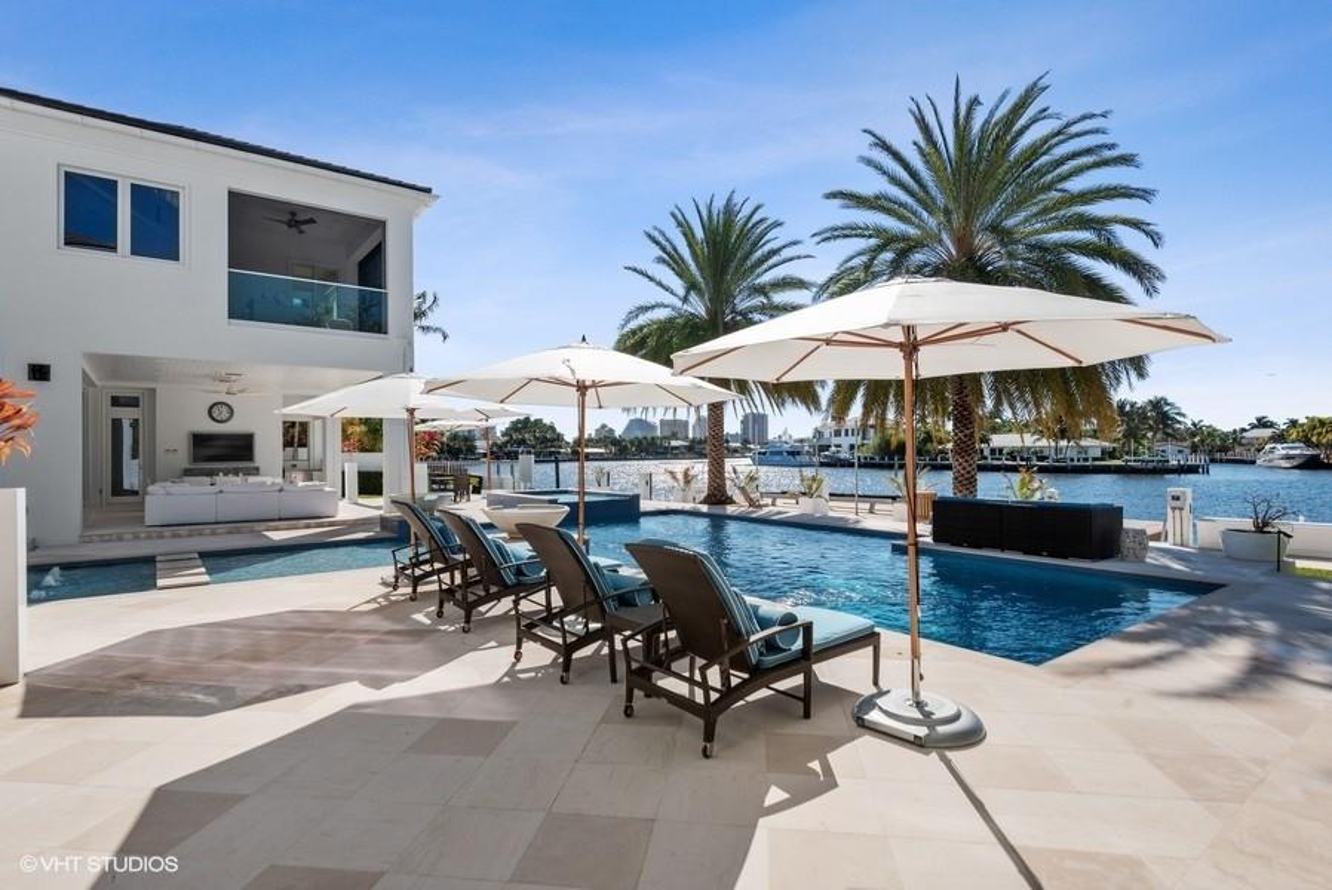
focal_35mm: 18
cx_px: 666
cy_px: 445
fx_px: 666
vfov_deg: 67.5
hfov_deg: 90.0
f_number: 8
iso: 250
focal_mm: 18
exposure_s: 1/800
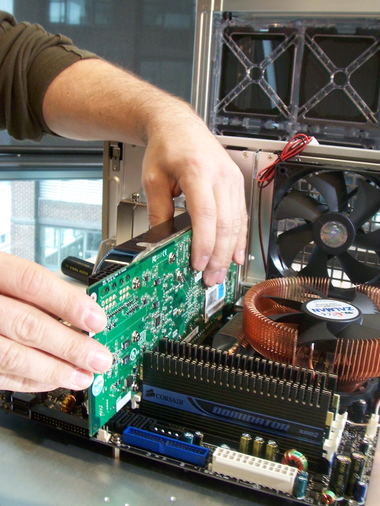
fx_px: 556
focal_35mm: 38
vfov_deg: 48.9
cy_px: 253
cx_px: 190
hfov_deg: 37.8
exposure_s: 1/30
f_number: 3.9
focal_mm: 6.3
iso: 200
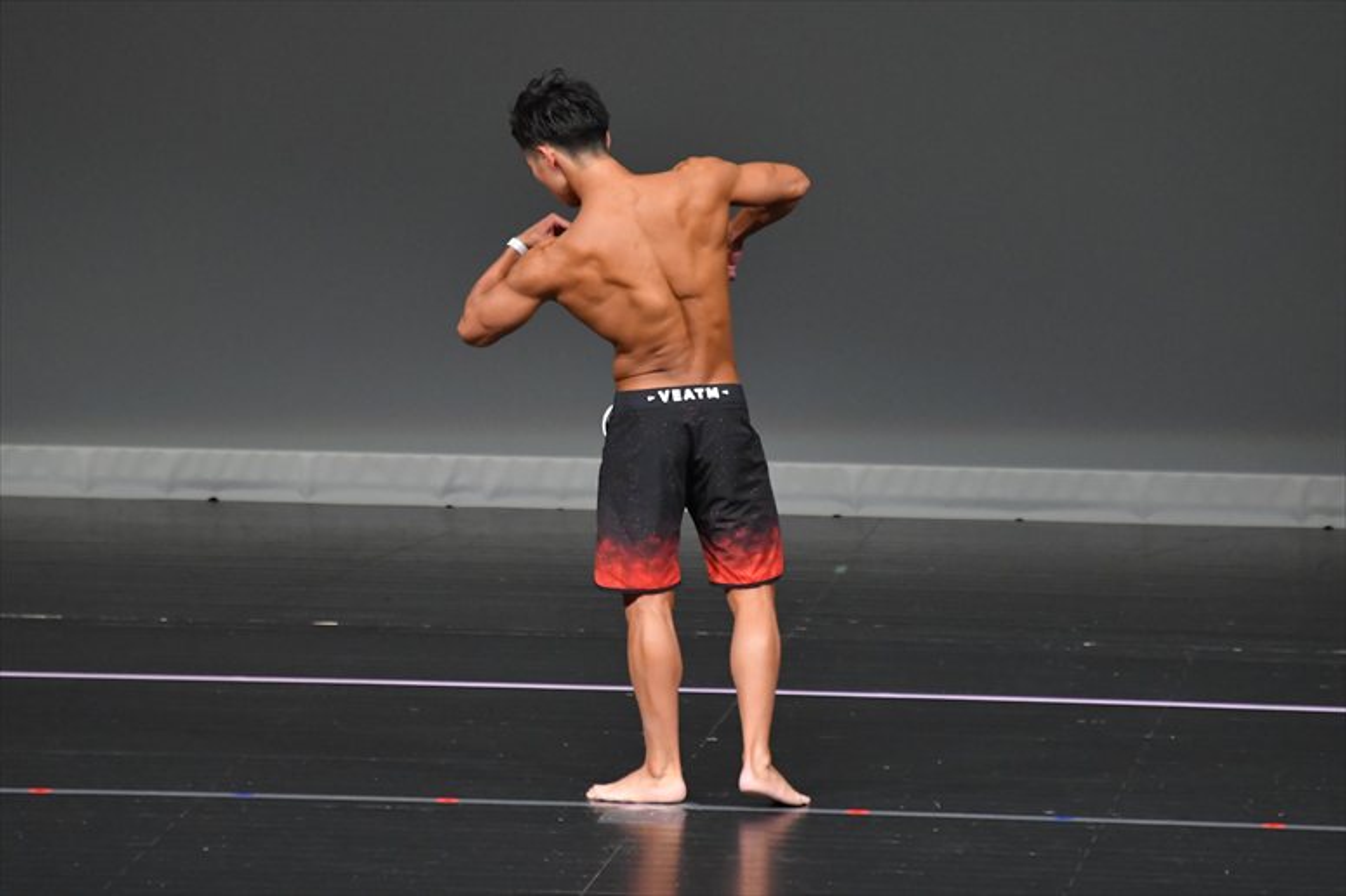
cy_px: 448
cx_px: 673
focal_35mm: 345
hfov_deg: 6.0
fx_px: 12893
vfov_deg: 4.0
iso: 4000
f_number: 5.6
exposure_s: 1/400
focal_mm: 230
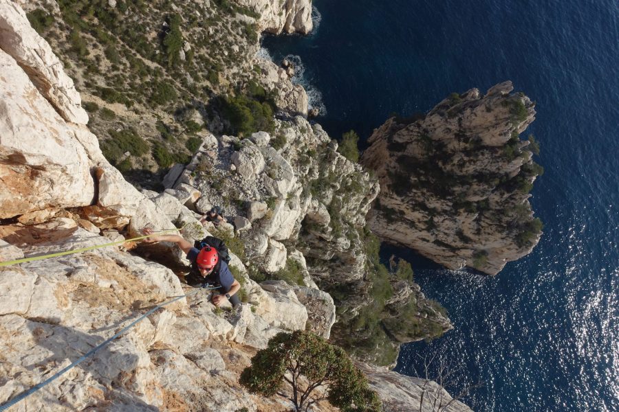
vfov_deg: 53.1
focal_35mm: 24
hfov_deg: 73.7
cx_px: 310
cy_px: 206
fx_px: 413
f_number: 11
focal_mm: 8.8
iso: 250
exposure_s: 1/320
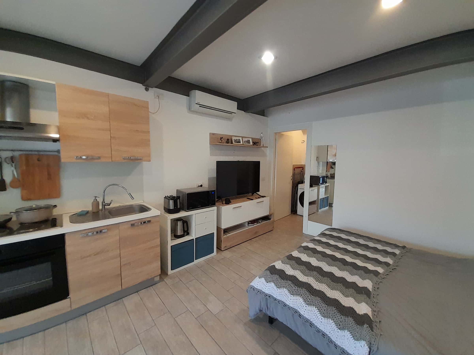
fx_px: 178
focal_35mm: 13
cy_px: 178
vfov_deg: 89.9
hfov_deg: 106.2
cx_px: 237
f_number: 2.2
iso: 125
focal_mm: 1.13
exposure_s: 1/50
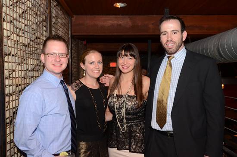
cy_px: 78
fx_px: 256
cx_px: 118
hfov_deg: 49.7
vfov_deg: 34.0
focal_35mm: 39
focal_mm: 26
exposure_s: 1/30
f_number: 4
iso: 1250
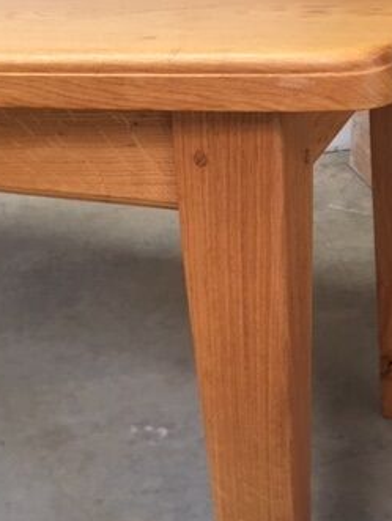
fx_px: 844
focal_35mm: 56
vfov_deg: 34.3
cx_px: 156
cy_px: 274
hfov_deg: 26.1
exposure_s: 1/17
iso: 40
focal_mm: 4.15
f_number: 2.2
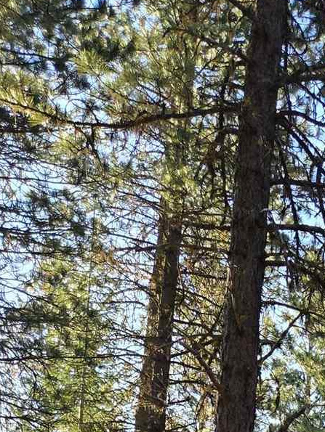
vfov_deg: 18.3
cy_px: 733
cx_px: 578
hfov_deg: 14.6
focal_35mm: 89
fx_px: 1113
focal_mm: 5.4
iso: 25
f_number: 1.8
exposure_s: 1/255
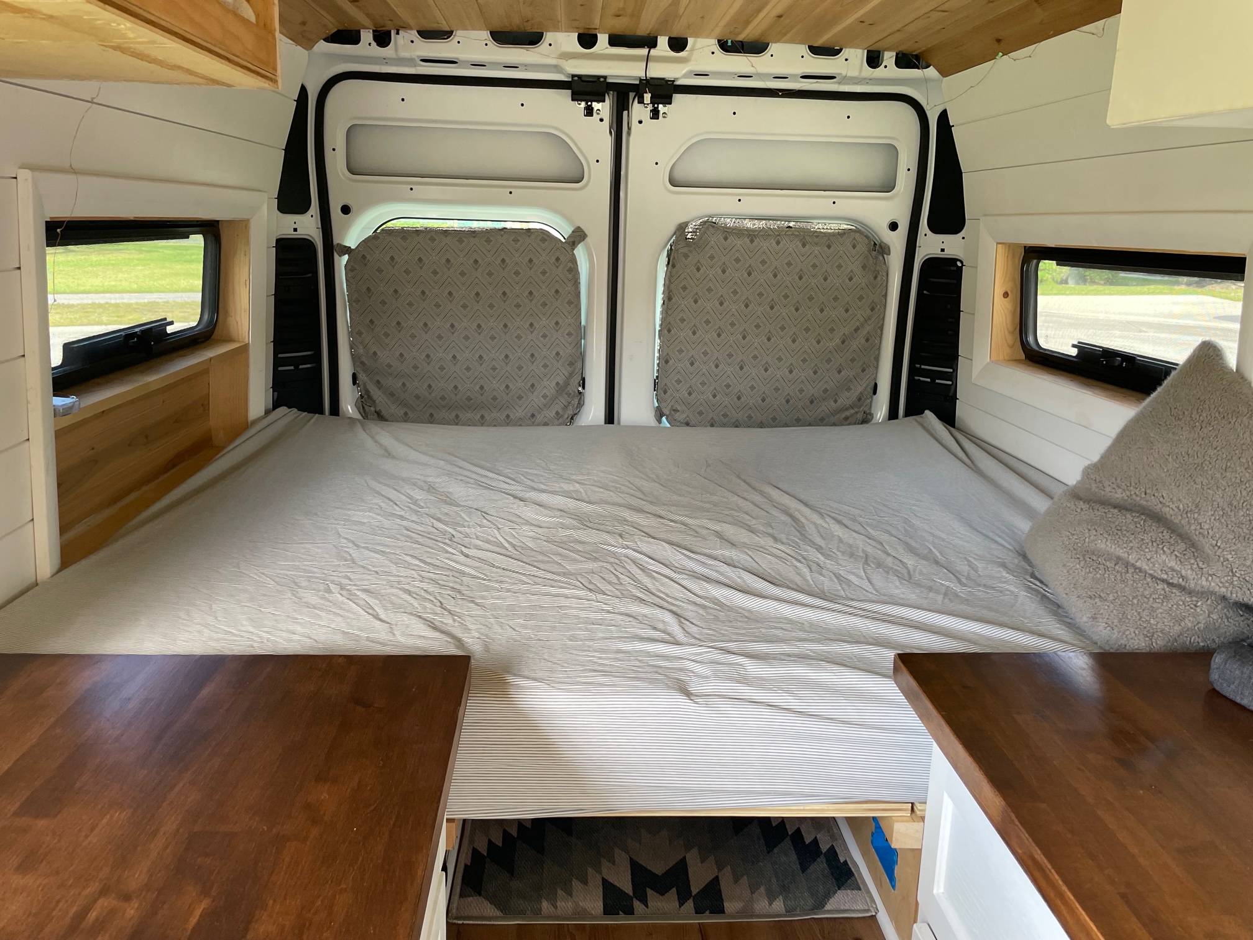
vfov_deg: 53.1
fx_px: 941
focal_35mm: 26
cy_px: 470
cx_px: 626
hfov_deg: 67.3
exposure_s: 1/121
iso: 100
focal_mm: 4.2
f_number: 1.6
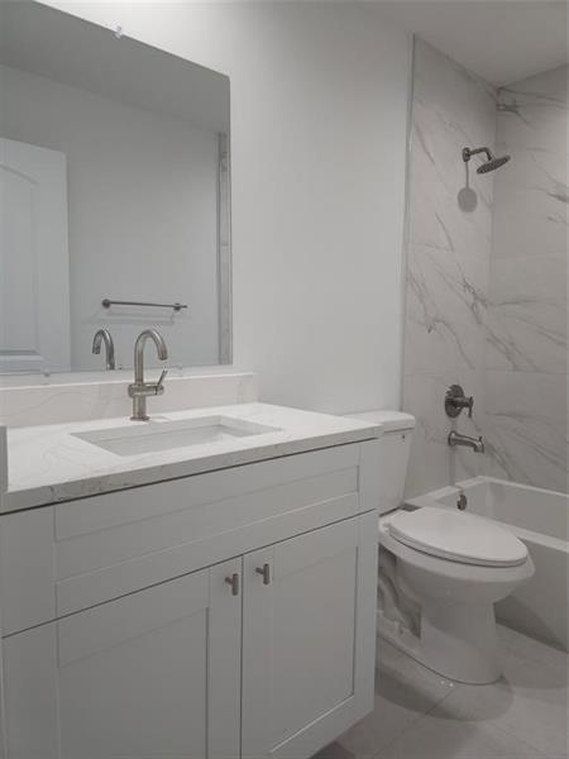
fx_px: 504
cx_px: 284
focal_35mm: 23
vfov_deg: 73.9
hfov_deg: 58.9
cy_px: 380
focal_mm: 6.3
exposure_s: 1/60
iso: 100
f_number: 1.7
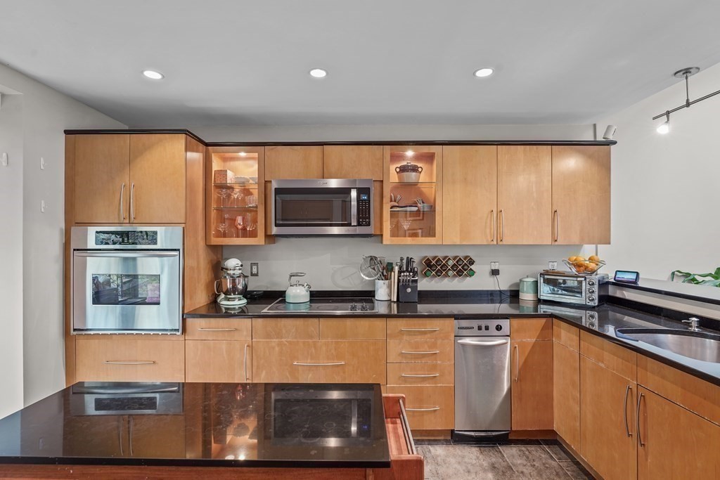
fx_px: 336
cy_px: 240
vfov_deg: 71.1
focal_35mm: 17
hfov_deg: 93.9
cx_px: 360
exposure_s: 1/1.67
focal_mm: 16.8
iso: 320
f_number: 8
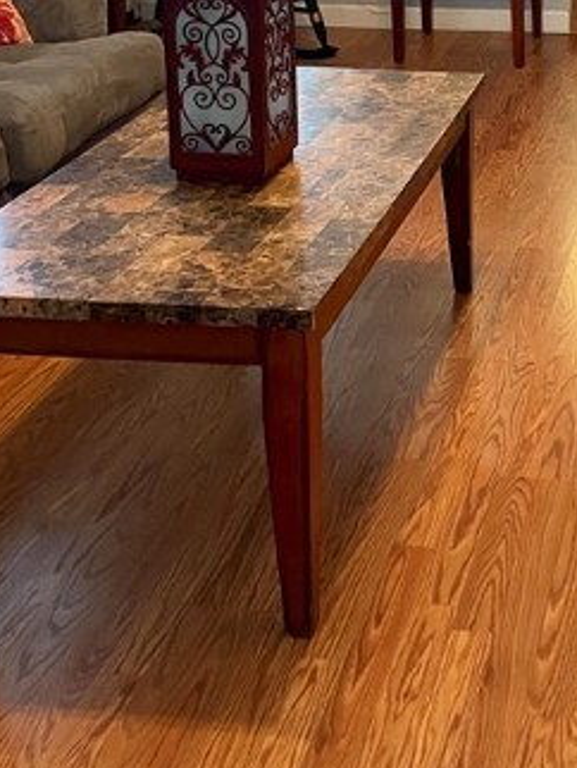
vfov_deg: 29.1
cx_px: 551
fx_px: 1376
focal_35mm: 62
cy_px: -2
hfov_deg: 22.9
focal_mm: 4.2
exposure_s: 1/40
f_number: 1.6
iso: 500
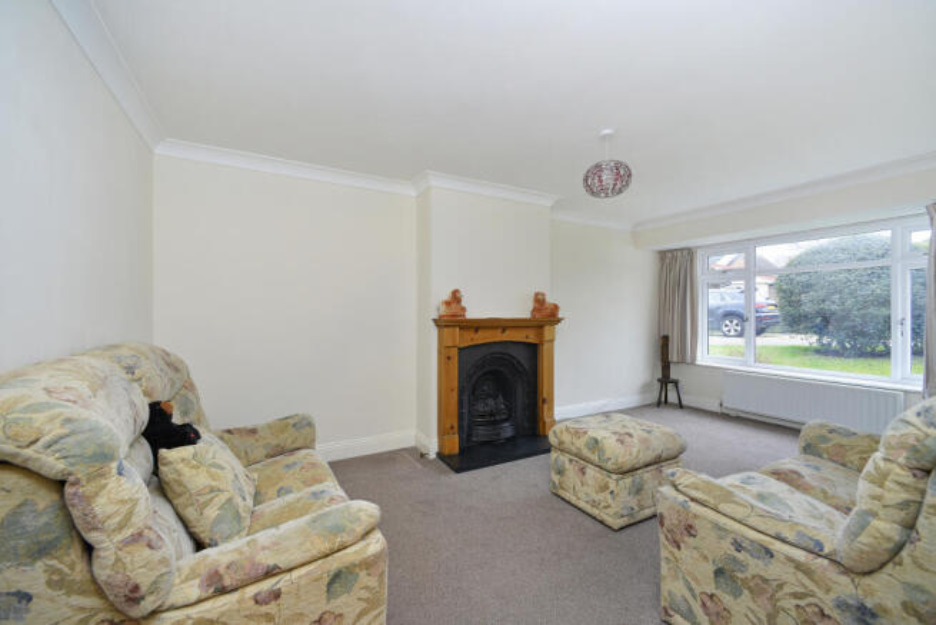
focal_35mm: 14
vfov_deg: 81.2
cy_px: 312
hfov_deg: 104.2
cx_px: 468
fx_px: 364
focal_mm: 14
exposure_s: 1/6
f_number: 7.1
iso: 400
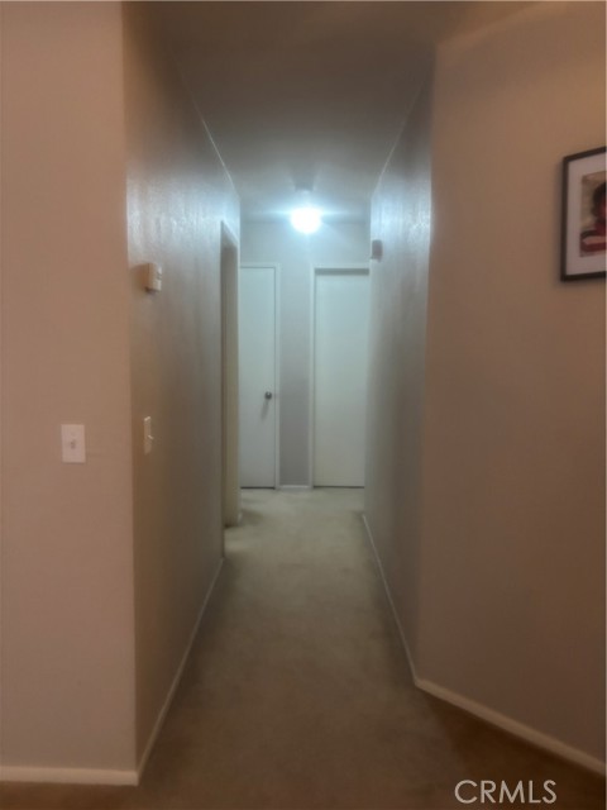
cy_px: 405
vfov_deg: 67.3
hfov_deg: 53.1
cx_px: 304
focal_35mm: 26
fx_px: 608
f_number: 1.6
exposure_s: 1/40
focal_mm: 5.96
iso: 400
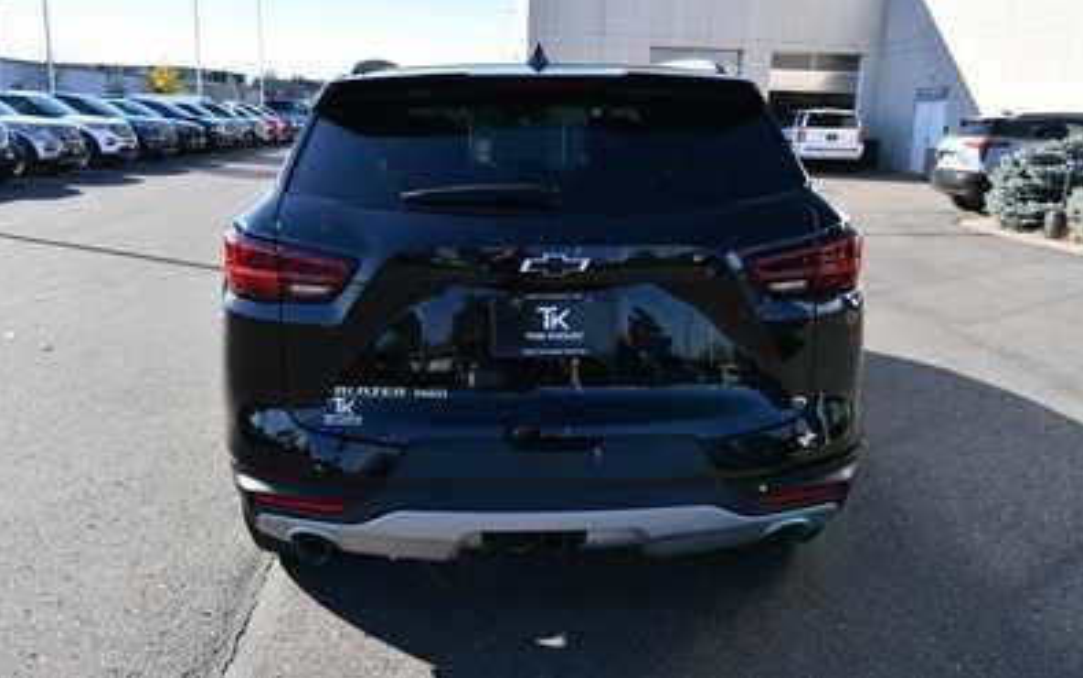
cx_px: 540
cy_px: 317
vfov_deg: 40.6
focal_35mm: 31
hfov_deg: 61.2
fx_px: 915
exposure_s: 1/250
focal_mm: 20
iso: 200
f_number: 8
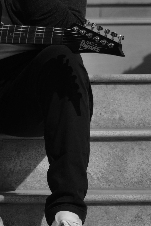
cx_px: -22
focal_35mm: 457
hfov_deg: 3.0
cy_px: -80
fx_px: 2874
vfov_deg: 4.5
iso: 160
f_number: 2.8
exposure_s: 1/8000
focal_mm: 83.8
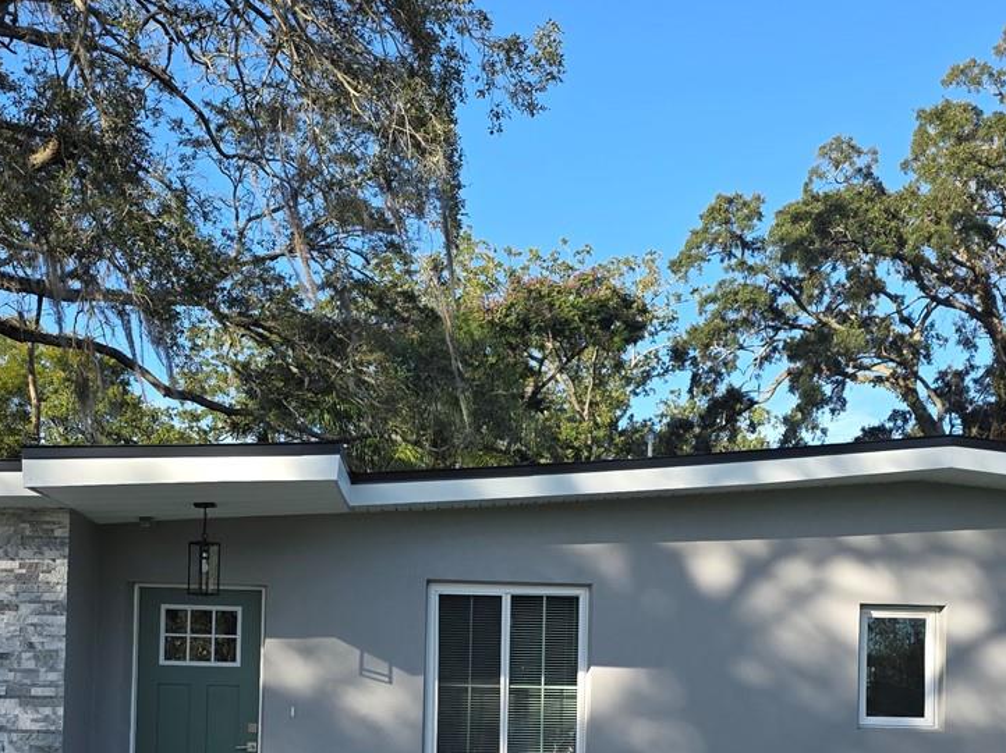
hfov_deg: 37.5
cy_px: 656
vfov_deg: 27.7
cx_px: 529
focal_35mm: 51
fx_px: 1482
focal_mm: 6.3
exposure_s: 1/2175
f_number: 1.7
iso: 80
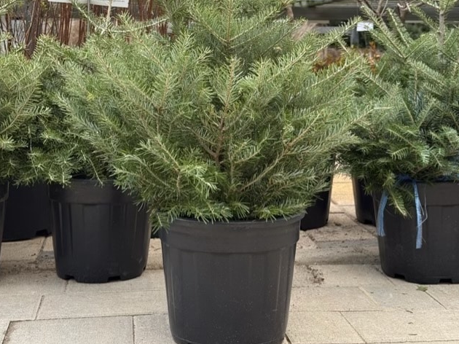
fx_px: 862
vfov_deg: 22.3
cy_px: 76
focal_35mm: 65
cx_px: 230
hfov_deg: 29.8
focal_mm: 6.76
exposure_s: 1/122
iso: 80
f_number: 1.78
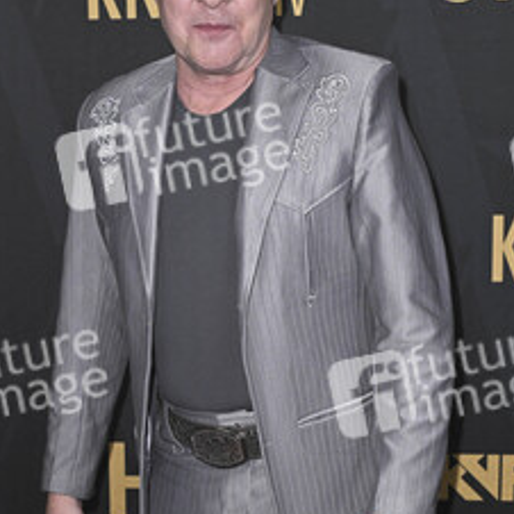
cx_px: 239
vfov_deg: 22.2
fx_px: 1310
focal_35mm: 78
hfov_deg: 22.2
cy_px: 271
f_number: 5.6
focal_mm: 52
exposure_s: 1/320
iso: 2000
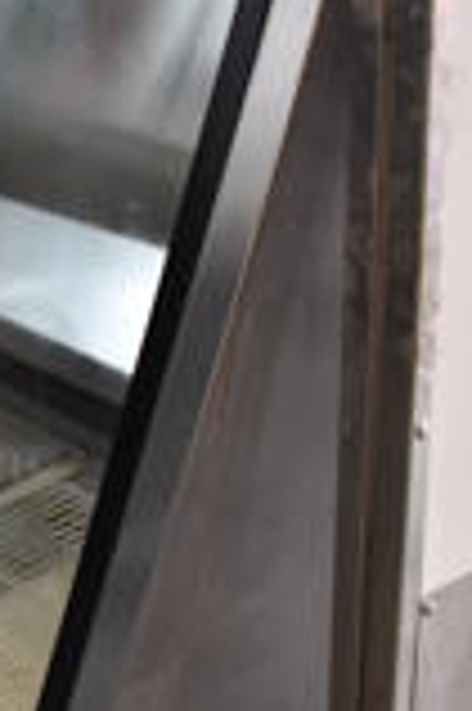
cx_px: -202
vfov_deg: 24.8
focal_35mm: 82
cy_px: 371
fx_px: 1616
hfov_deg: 15.5
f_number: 3.5
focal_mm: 18
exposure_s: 1/125
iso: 1100
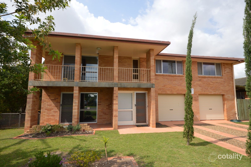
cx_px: 126
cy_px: 84
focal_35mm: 20
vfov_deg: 63.1
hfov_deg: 85.5
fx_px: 136
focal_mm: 13
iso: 100
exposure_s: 1/200
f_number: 8
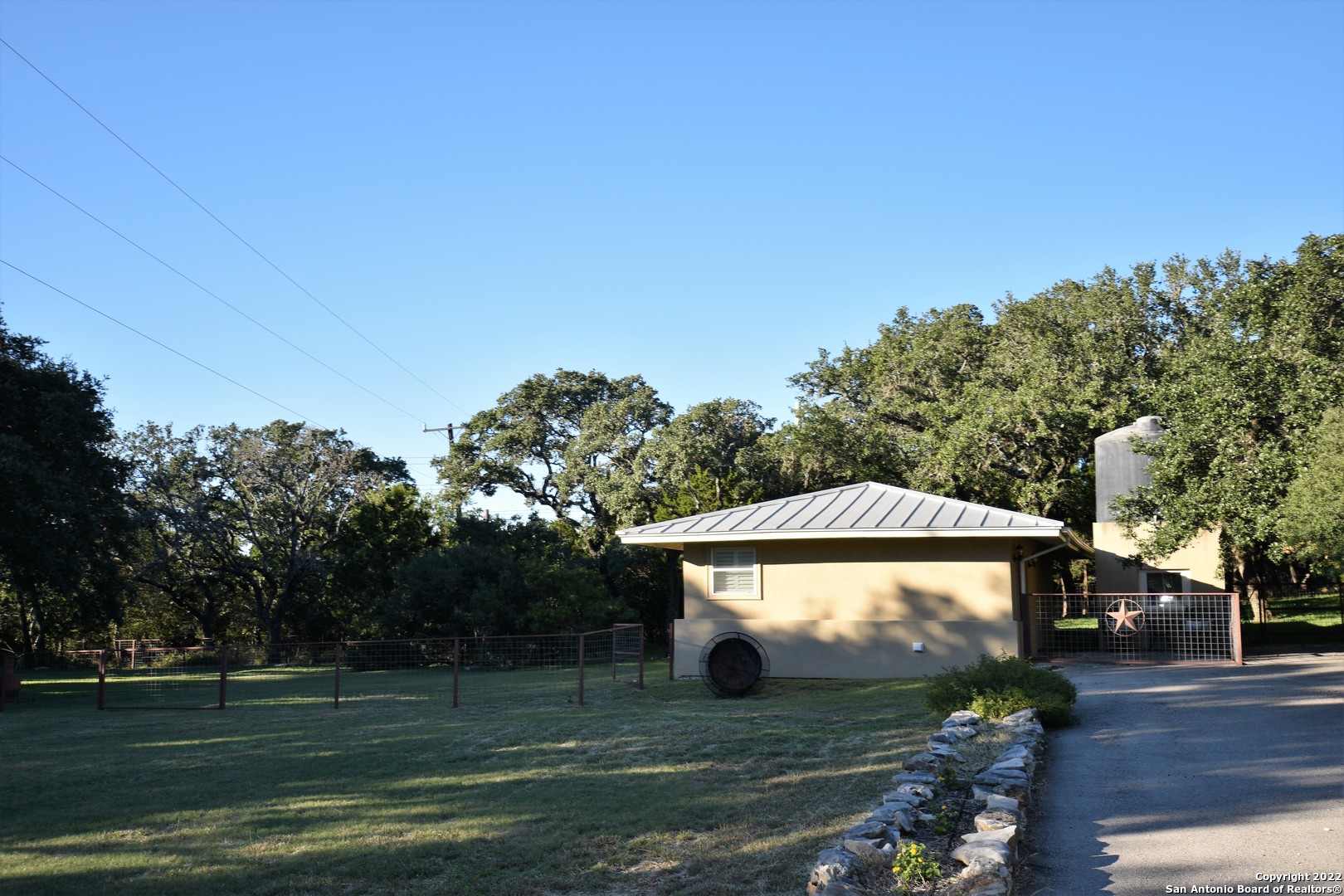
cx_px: 672
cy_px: 448
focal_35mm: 36
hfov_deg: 53.1
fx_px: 1344
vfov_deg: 36.9
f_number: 5
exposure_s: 1/200
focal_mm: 24
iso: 100
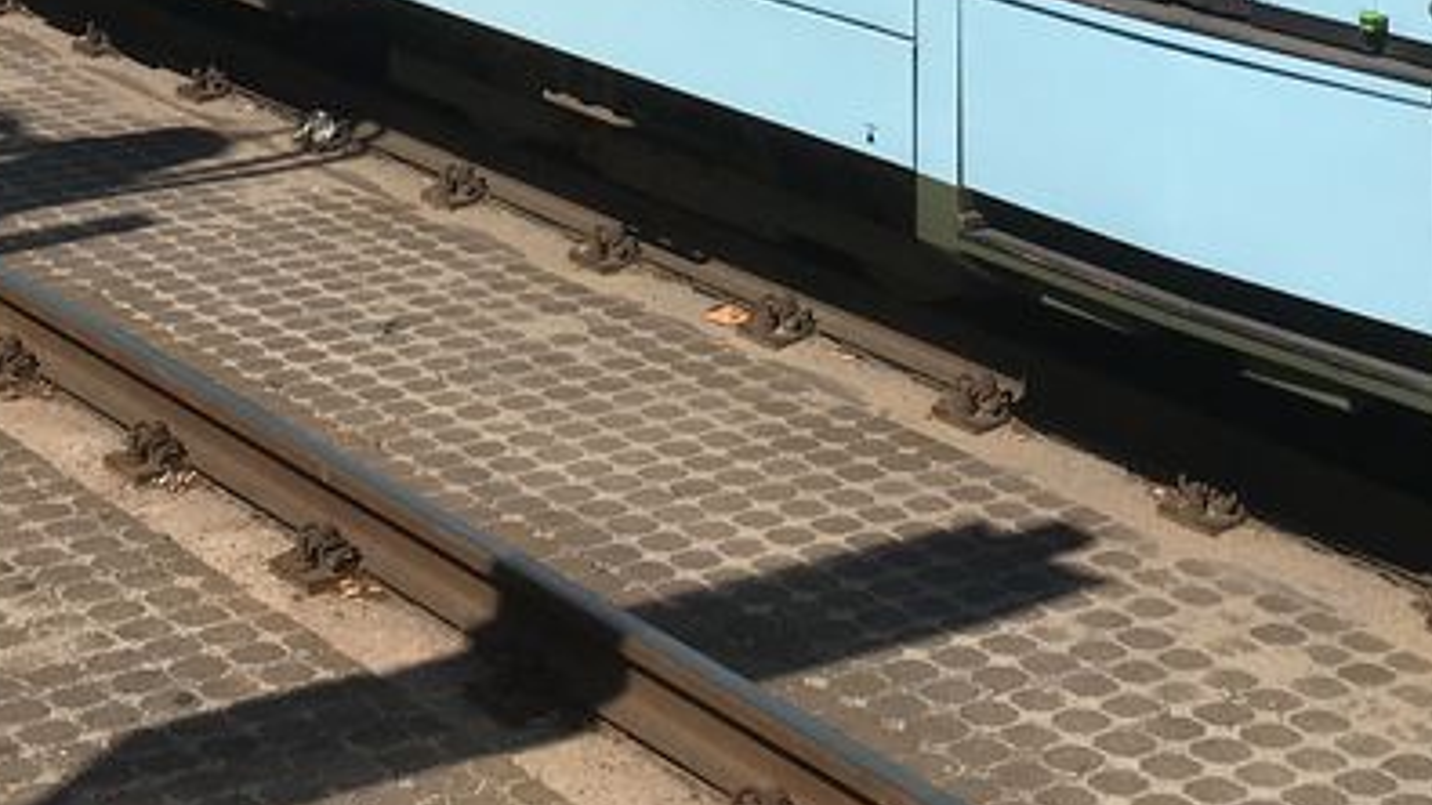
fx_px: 3644
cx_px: 729
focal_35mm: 96
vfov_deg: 11.9
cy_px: -504
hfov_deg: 22.2
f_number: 2.2
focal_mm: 4.15
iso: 25
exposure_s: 1/2849
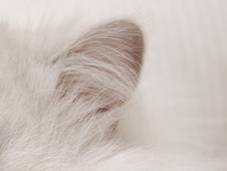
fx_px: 2008
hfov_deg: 6.4
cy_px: 179
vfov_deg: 4.9
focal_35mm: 306
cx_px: -34
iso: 200
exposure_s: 1/60
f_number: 4.5
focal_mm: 70
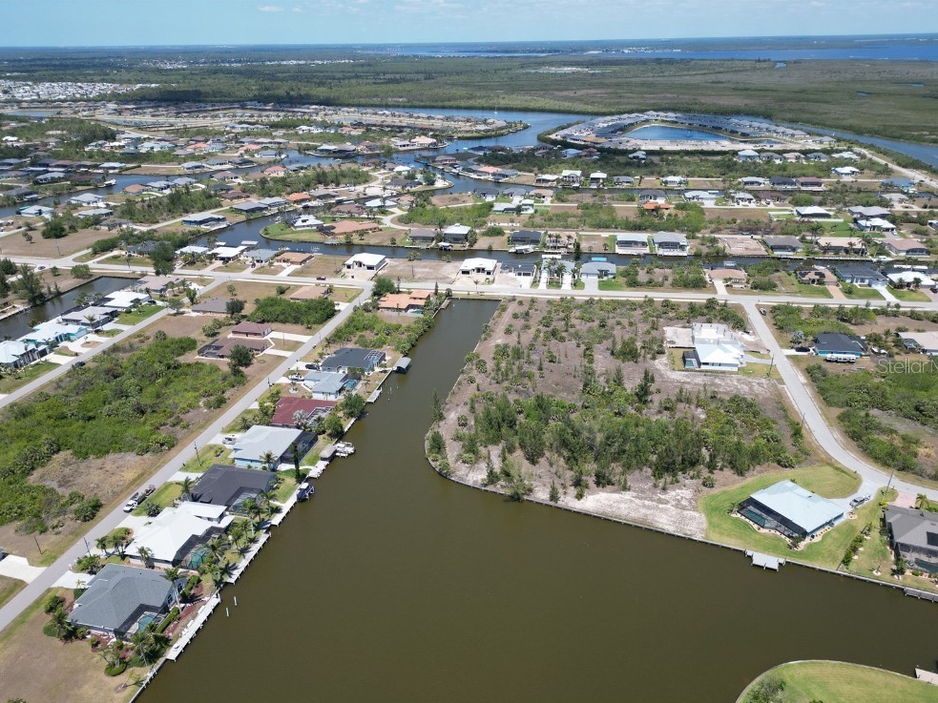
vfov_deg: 54.9
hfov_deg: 69.4
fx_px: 677
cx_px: 479
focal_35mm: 25
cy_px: 365
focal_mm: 6.72
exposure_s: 1/3000
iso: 130
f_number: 1.7
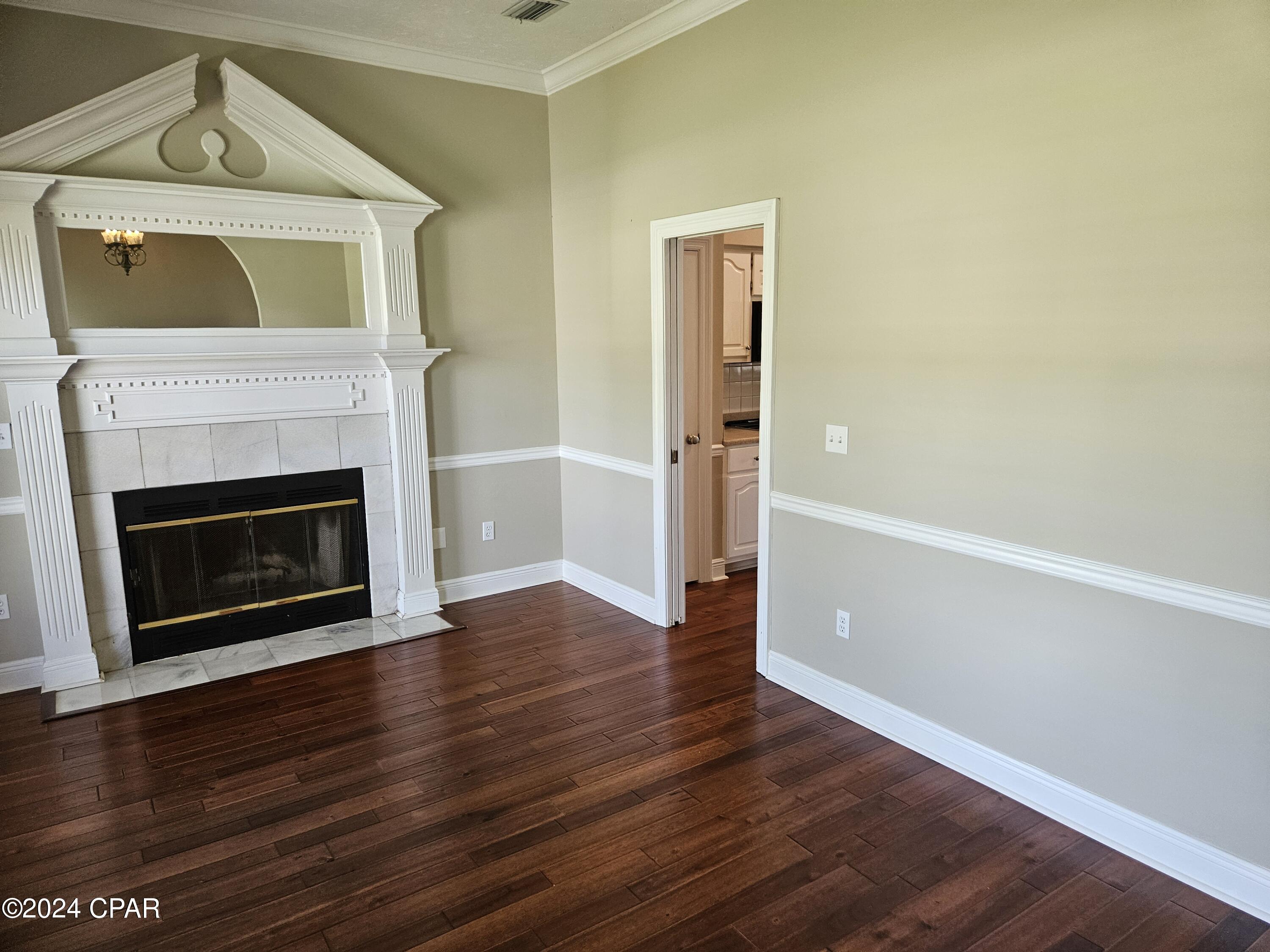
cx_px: 635
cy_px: 476
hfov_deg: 73.9
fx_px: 844
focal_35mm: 23
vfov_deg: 58.9
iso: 250
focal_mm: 5.4
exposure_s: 1/120
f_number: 1.8
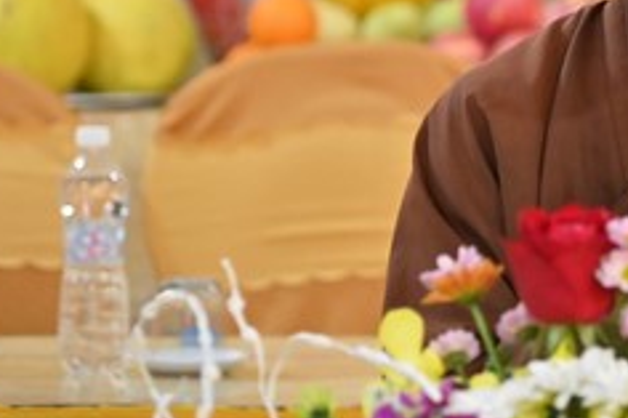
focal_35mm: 331
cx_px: 697
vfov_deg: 4.1
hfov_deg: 6.2
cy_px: -29
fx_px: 5770
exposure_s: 1/125
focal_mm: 120
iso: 3200
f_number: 4
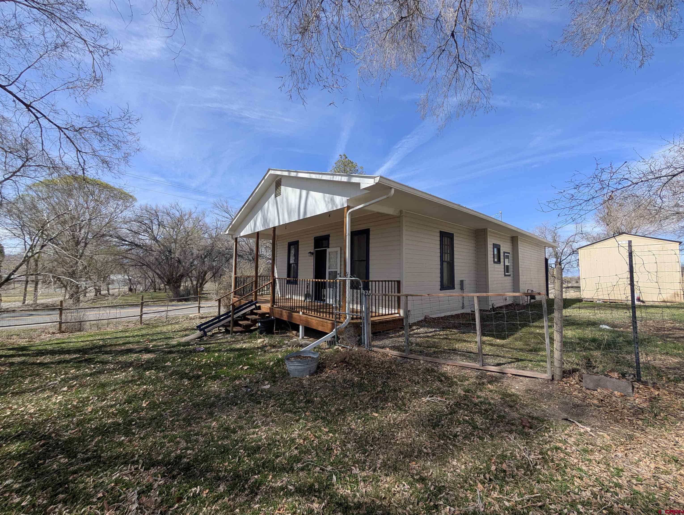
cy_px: 258
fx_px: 237
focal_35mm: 12
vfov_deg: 94.6
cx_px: 342
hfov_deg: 110.5
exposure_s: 1/2342
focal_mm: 2.02
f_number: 1.7
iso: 47
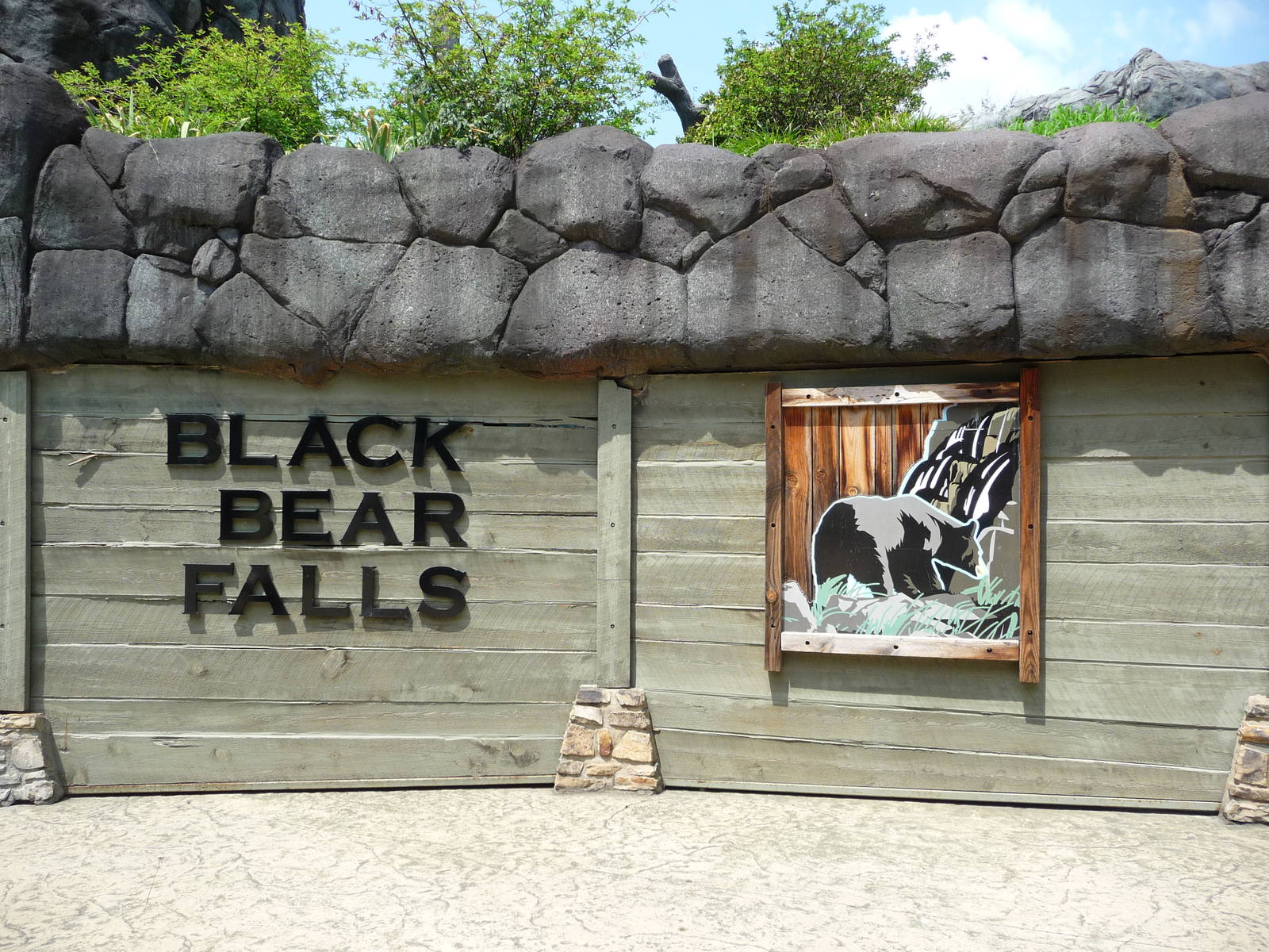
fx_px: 1026
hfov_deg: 63.4
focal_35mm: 28
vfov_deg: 49.7
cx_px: 634
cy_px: 476
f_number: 3.3
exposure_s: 1/500
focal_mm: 4.7
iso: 100
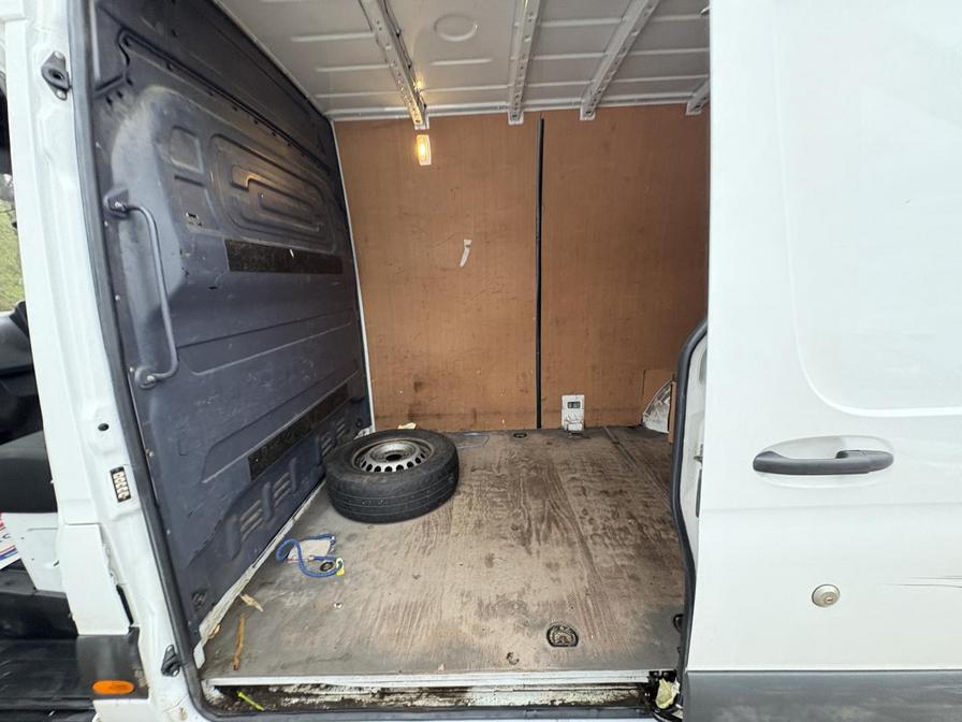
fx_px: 389
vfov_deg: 85.7
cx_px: 481
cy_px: 361
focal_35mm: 14
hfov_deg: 102.1
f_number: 2.2
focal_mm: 2.22
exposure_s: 1/60
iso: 320
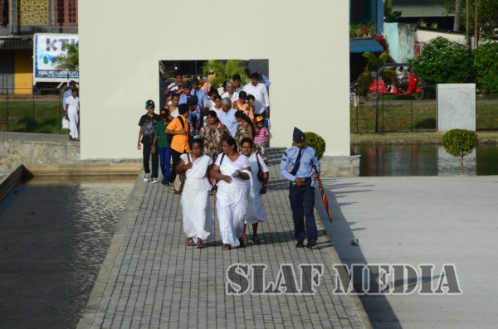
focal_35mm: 300
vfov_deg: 4.6
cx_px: 249
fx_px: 4140
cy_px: 164
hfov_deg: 6.9
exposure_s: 1/200
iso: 250
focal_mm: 200
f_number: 18
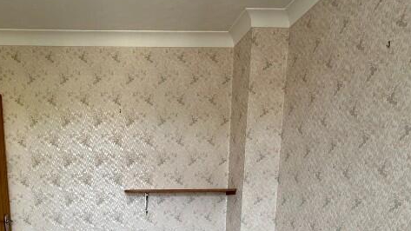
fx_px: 360
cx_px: 129
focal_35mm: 33
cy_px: 268
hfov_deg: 57.8
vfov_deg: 30.8
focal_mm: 2.22
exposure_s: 1/99
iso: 125
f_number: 2.2
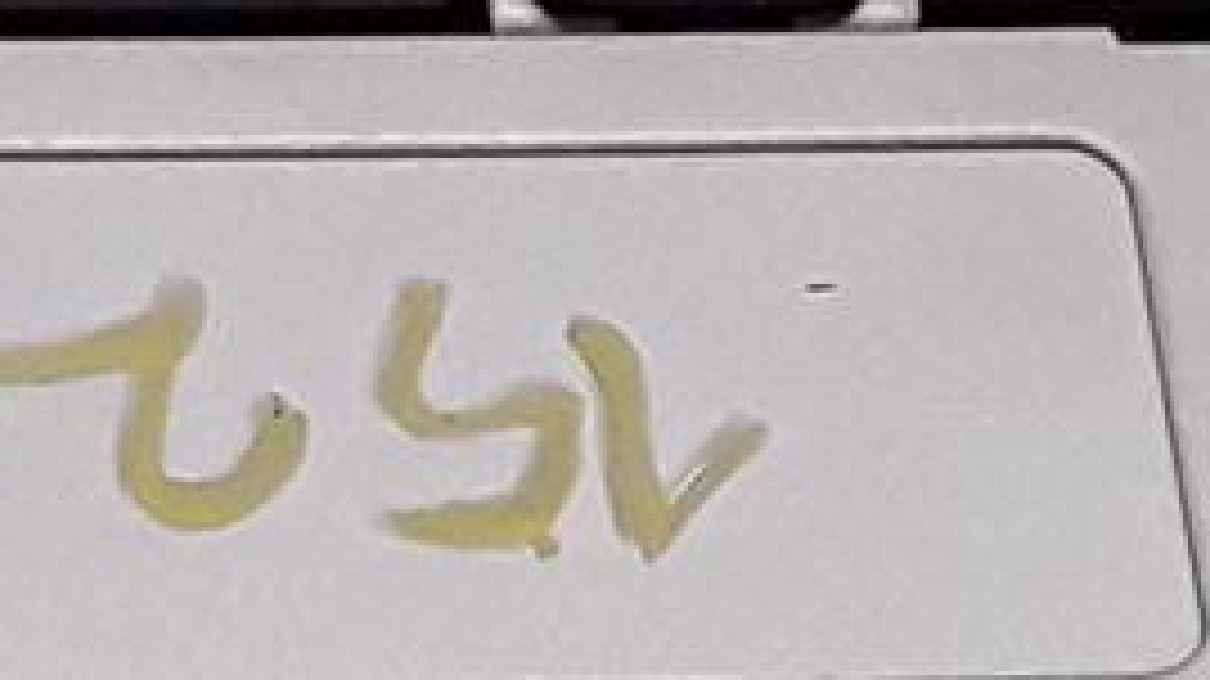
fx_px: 7440
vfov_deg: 5.0
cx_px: -481
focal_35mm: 232
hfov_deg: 9.1
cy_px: 1869
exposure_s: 1/360
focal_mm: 2.91
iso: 100
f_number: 1.9
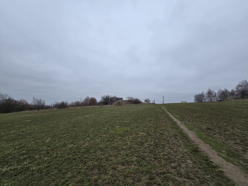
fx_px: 93
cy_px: 93
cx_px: 124
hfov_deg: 106.2
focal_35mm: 13
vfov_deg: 89.9
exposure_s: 1/827
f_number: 2.2
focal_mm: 2.2
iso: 50
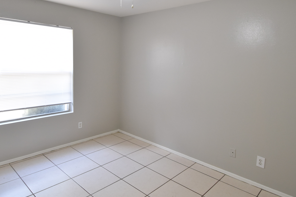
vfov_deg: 52.7
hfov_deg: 73.7
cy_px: 76
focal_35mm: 24
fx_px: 197
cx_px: 145
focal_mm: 10
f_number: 3.5
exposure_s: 1/60
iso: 800
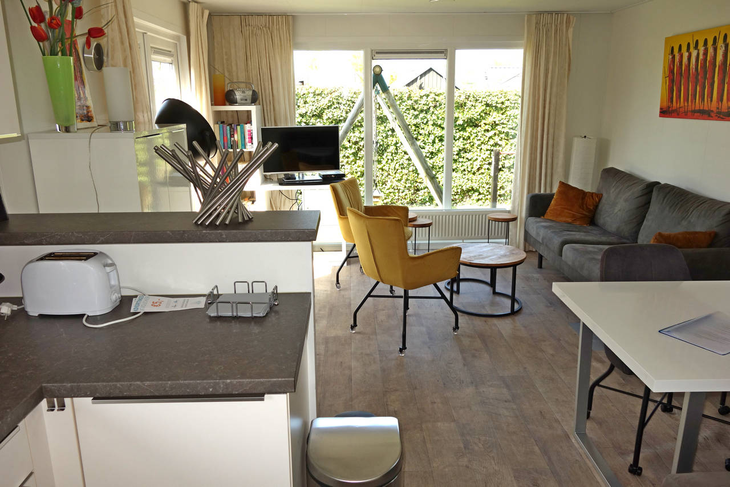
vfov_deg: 46.4
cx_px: 365
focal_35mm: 28
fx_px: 568
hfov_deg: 65.5
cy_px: 244
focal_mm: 10.4
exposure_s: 1/100
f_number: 5.6
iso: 125
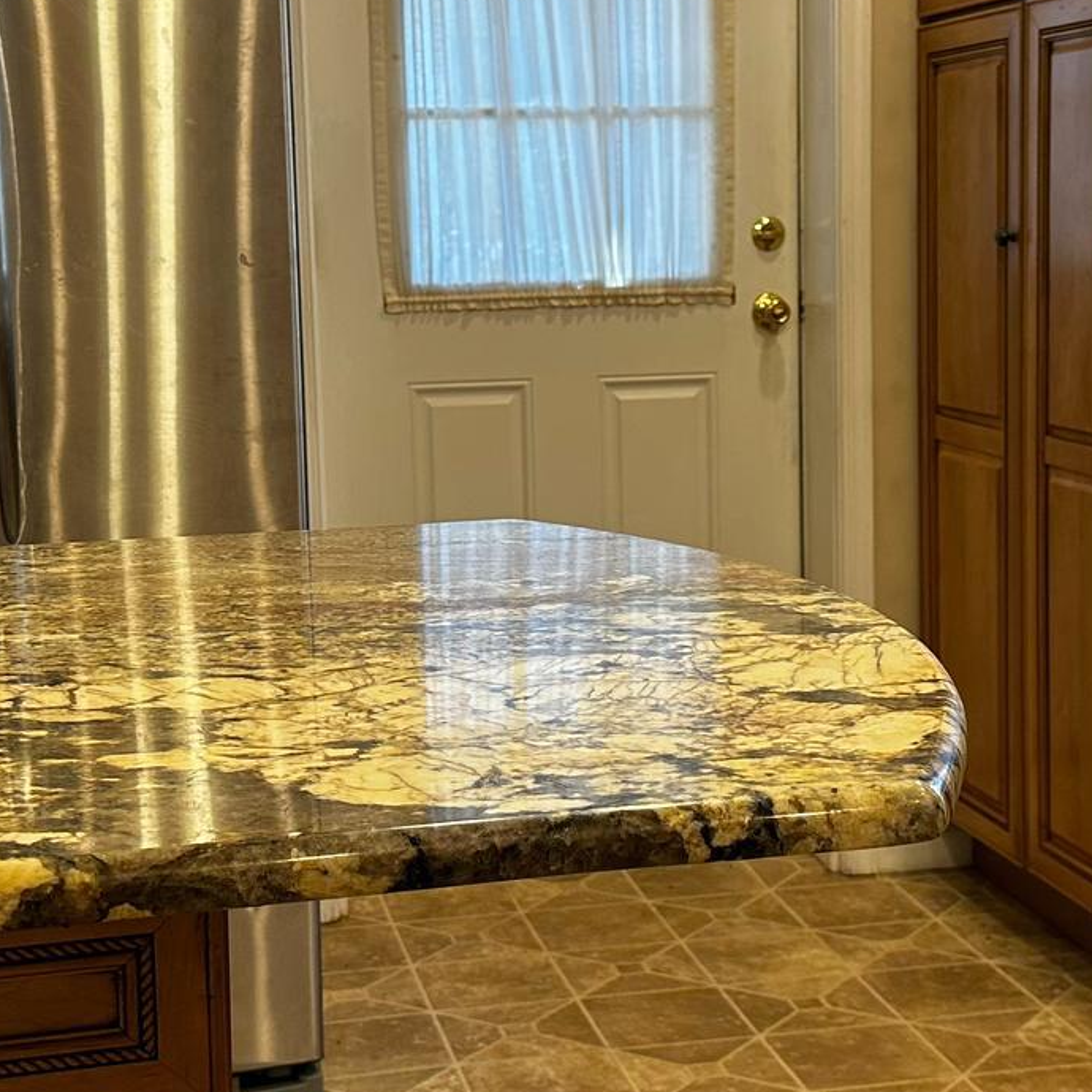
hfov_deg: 27.3
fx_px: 2248
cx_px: 603
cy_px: 508
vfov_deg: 27.3
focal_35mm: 63
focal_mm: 6.86
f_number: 1.78
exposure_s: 1/120
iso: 200
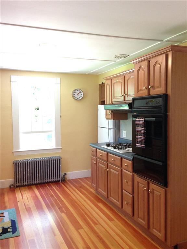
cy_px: 124
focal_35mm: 33
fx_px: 238
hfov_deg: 42.9
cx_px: 94
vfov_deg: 55.4
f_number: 2.4
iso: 160
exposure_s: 1/20
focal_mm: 4.12
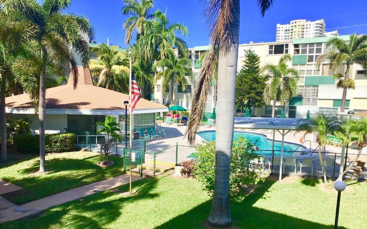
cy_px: 135
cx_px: 183
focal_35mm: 33
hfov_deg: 58.2
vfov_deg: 38.2
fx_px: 330
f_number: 2.4
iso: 25
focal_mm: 3.3
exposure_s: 1/1253
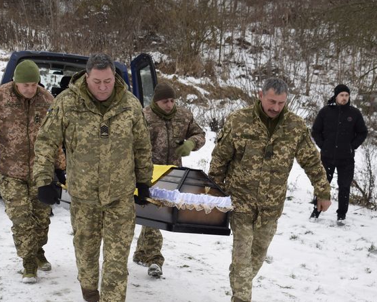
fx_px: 804
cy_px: 166
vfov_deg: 21.3
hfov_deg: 26.4
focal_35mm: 72
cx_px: 181
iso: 400
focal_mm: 38
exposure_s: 1/160
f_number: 6.3
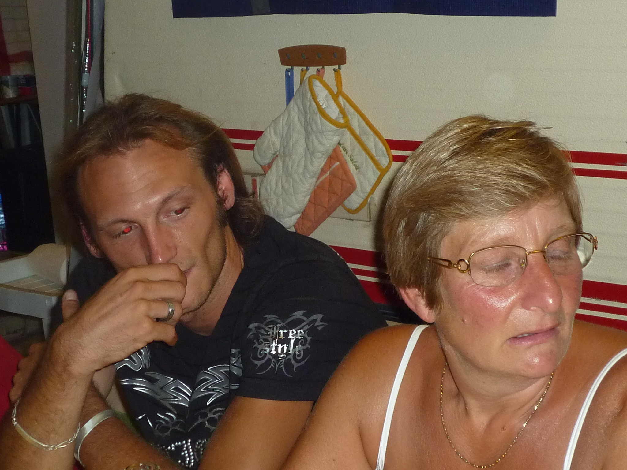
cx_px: 314
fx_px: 1467
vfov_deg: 18.2
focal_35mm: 81
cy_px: 235
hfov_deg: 24.1
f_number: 4.1
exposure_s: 1/30
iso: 200
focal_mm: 7.3
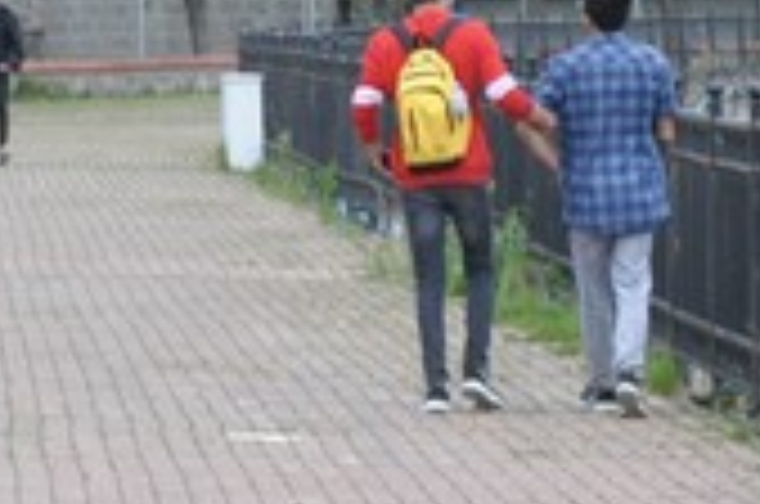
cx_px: -117
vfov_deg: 2.8
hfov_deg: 4.2
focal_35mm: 490
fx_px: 10323
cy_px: 0
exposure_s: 1/800
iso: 1000
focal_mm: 85
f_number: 7.1
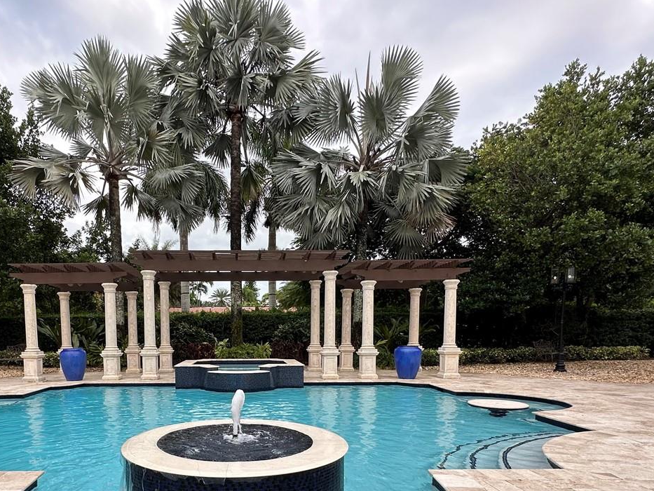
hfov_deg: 70.2
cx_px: 238
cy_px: 374
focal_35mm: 24
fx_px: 453
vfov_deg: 54.0
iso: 40
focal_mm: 2.22
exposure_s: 1/169
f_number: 2.2
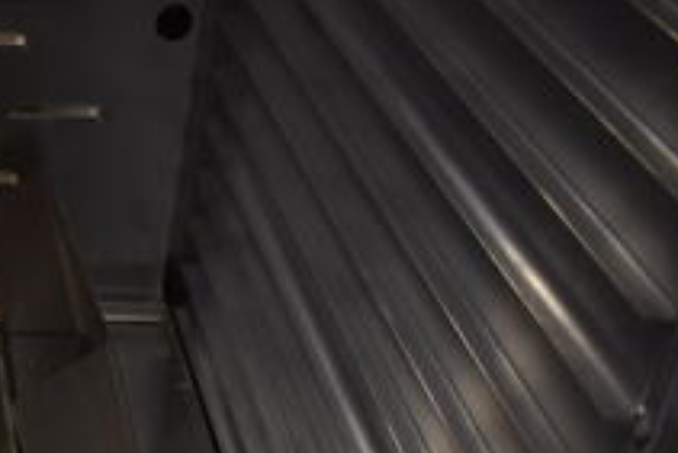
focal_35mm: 78
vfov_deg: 16.2
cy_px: 649
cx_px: -148
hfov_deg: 23.6
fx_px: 1470
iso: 720
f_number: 3.5
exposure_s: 1/250
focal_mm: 18
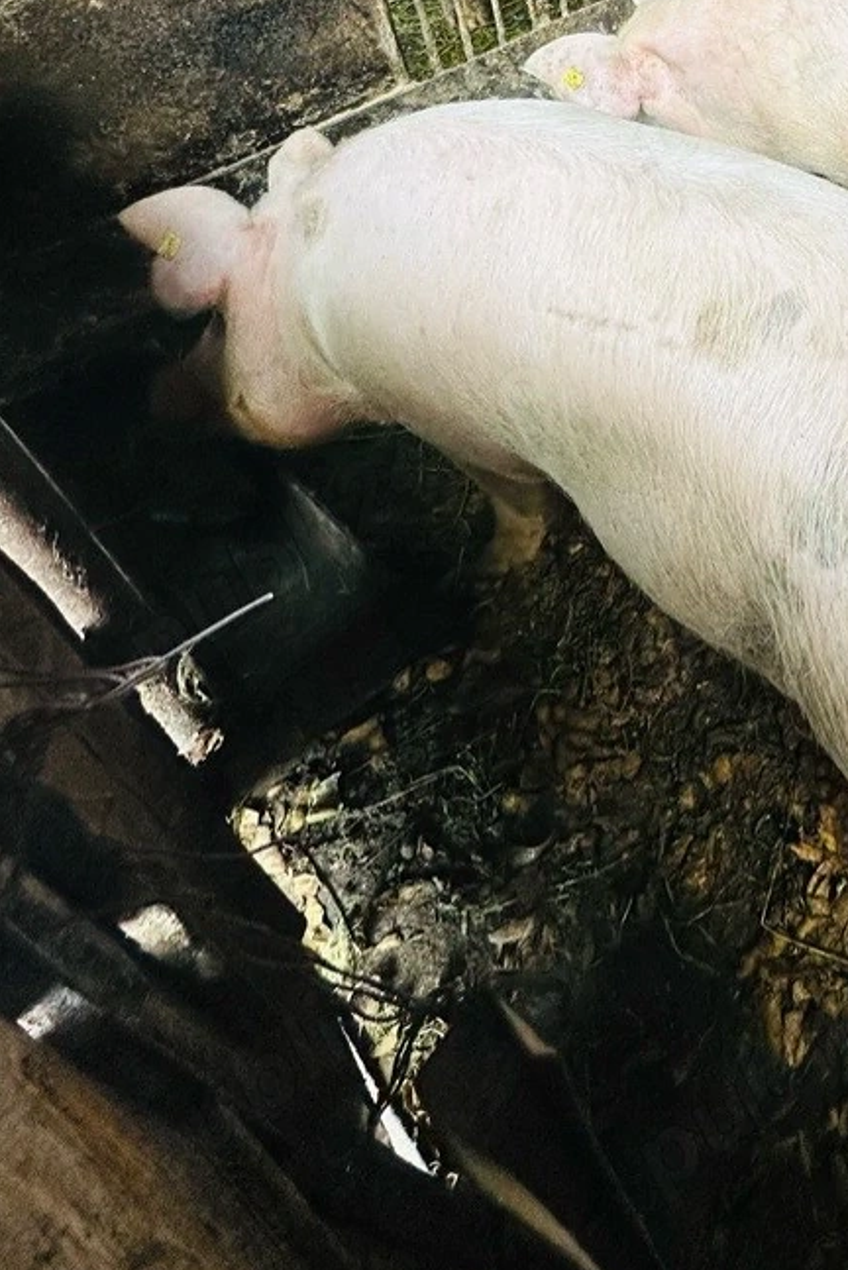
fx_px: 1059
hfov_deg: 35.7
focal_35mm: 30
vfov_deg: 52.9
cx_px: 978
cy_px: 88
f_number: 2.2
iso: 100
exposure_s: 1/99
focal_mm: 2.22
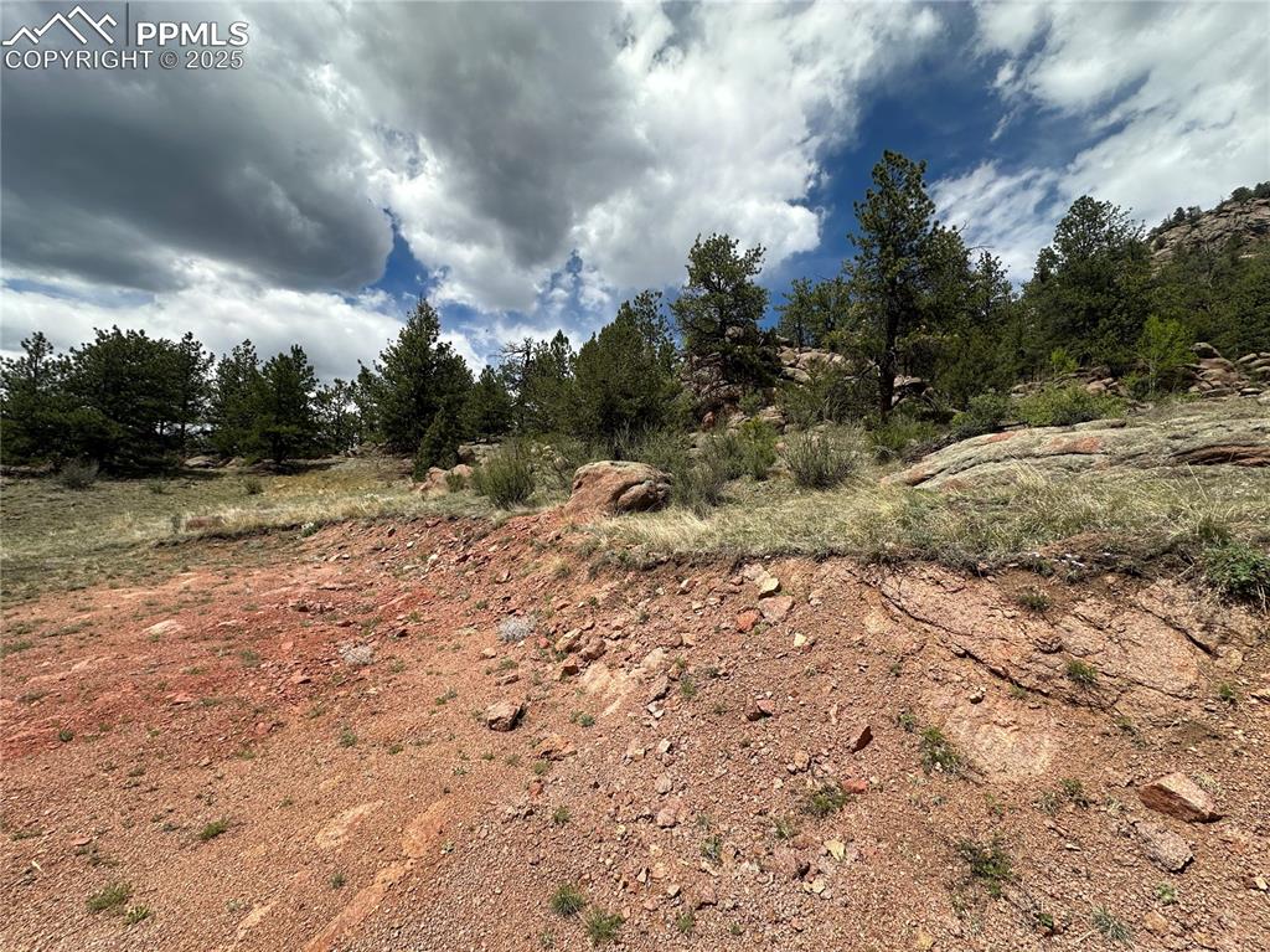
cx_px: 635
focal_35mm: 14
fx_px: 513
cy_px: 476
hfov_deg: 102.1
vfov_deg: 85.6
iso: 40
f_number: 2.2
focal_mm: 2.22
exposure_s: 1/1855
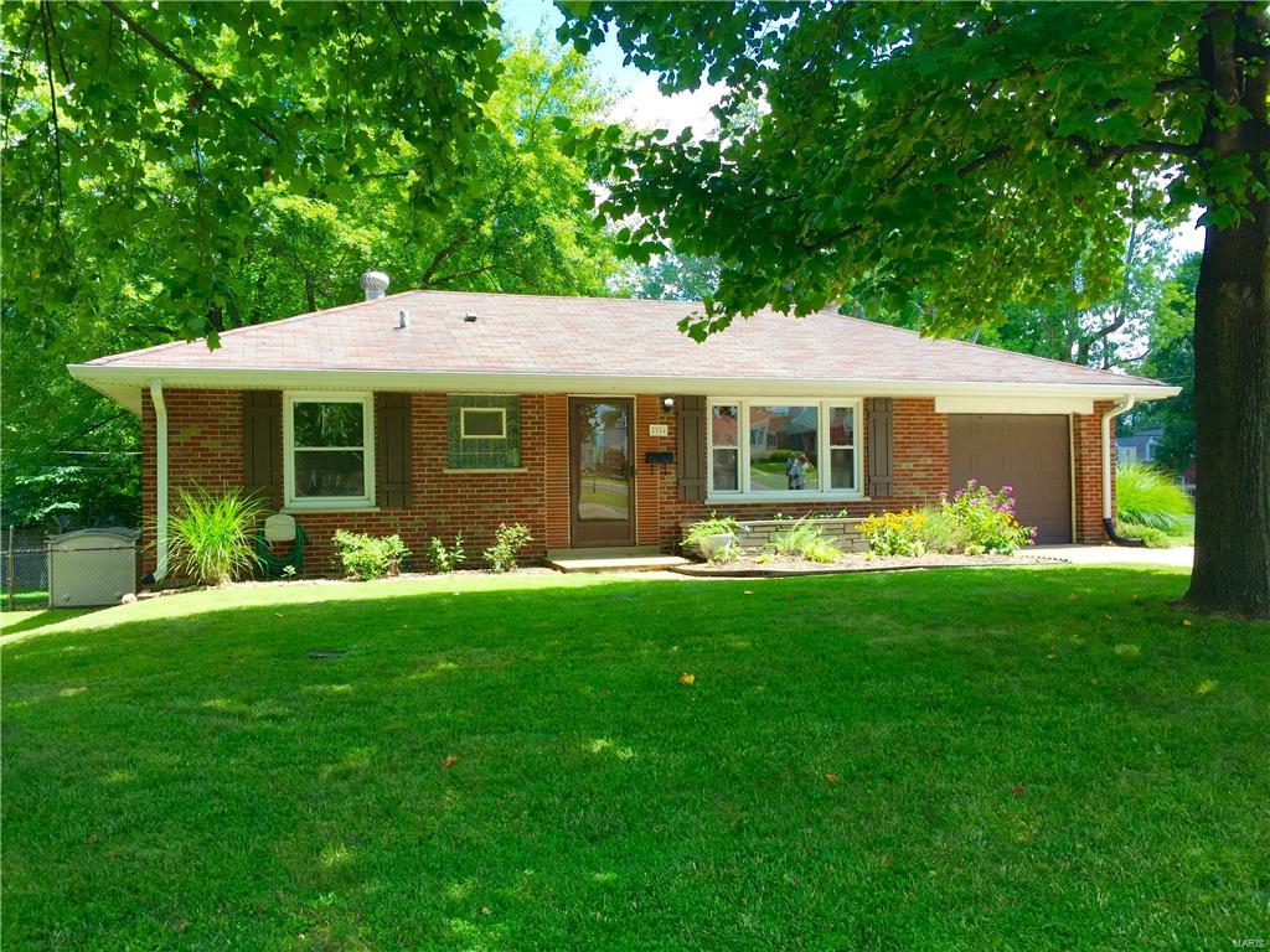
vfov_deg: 48.2
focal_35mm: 29
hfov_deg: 61.7
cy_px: 476
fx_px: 1064
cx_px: 635
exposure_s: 1/534
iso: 32
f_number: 2.2
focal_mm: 4.15
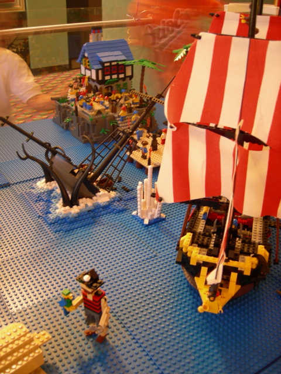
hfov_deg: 39.7
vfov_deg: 51.4
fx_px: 390
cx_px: 140
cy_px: 187
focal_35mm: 36
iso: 200
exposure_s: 1/1.6
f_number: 2.7
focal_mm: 7.5
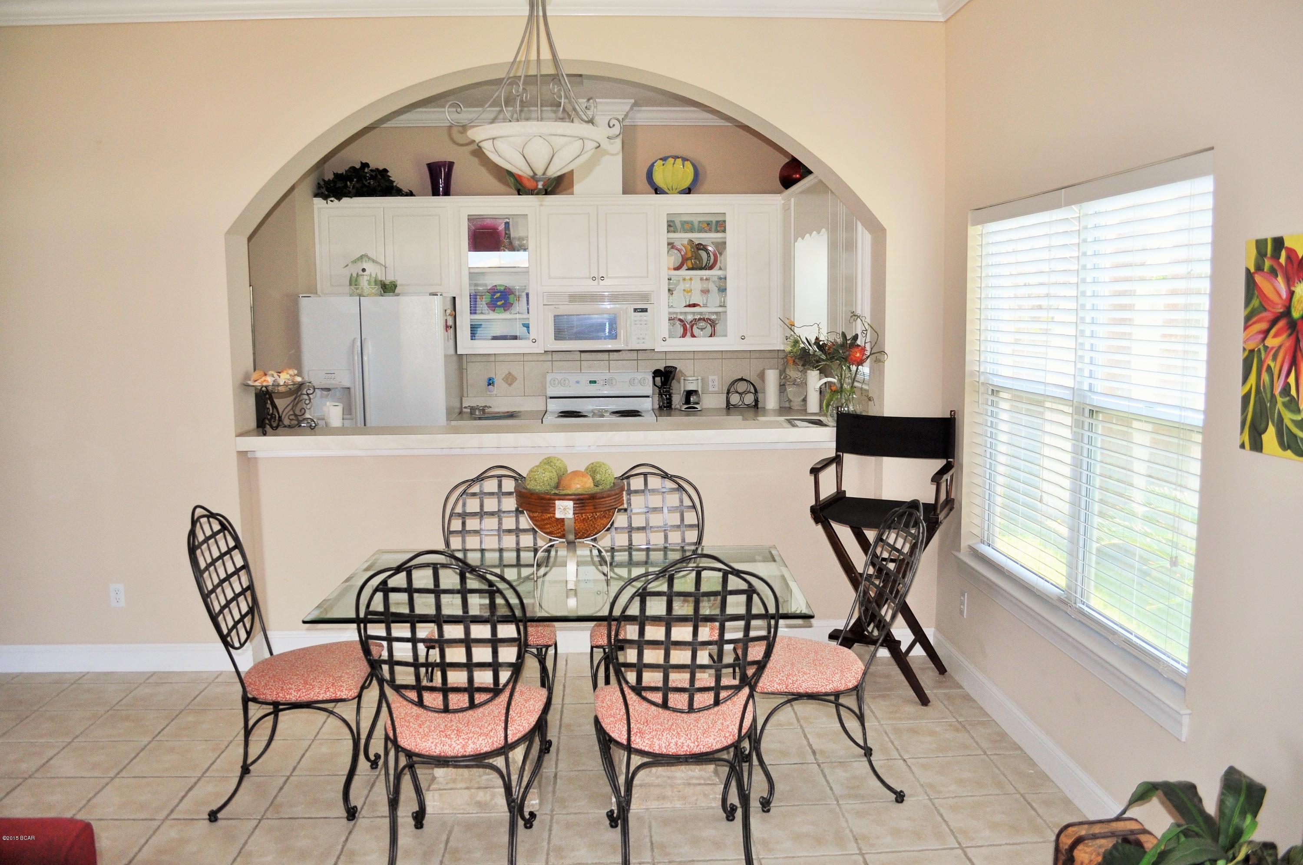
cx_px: 652
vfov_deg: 47.8
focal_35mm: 27
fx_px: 976
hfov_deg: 67.4
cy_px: 432
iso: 400
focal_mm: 18
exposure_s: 1/125
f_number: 3.5
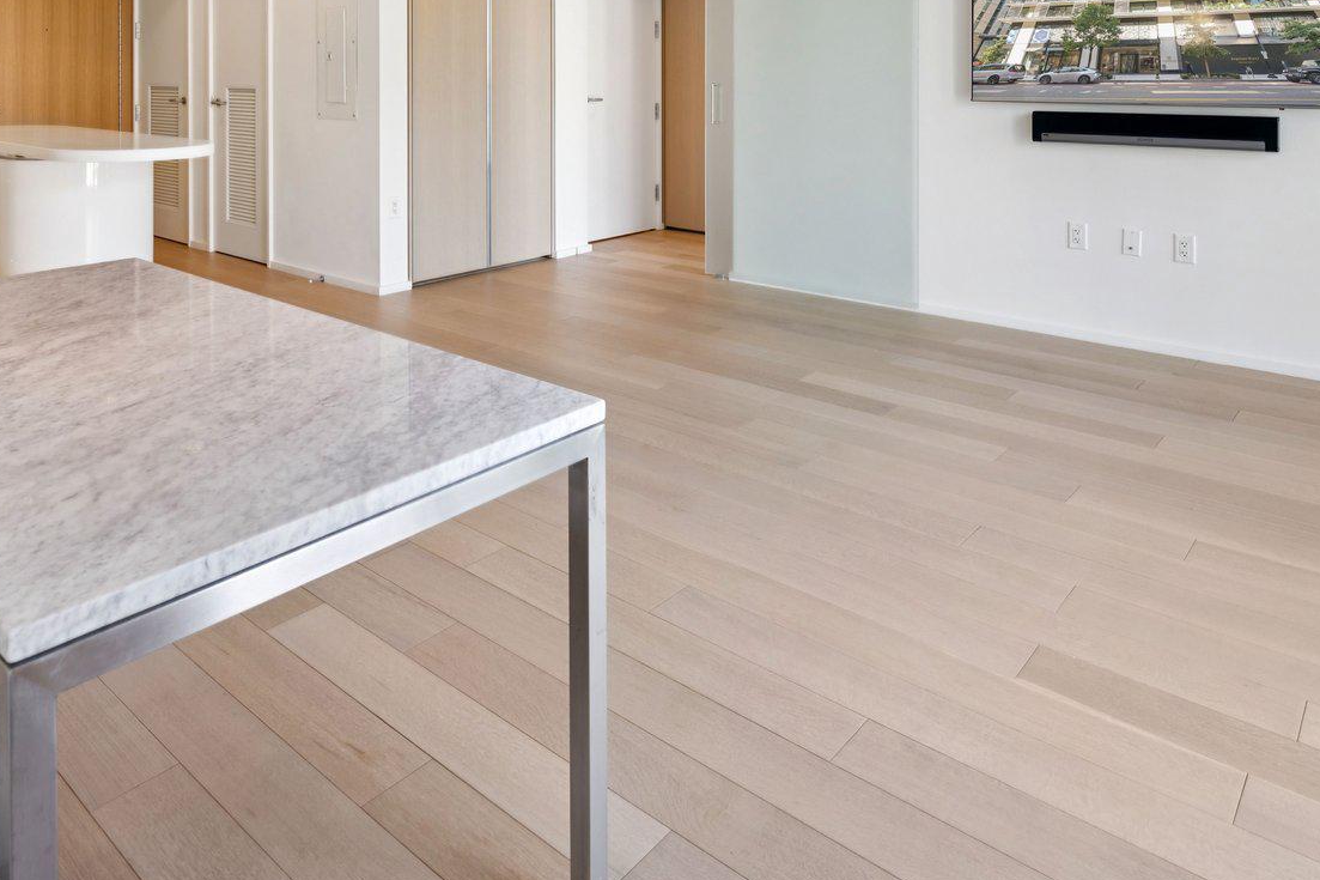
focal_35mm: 26
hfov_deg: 69.0
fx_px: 953
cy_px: 75
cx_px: 556
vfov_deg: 44.7
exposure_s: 1/50
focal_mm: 14
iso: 400
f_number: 7.1
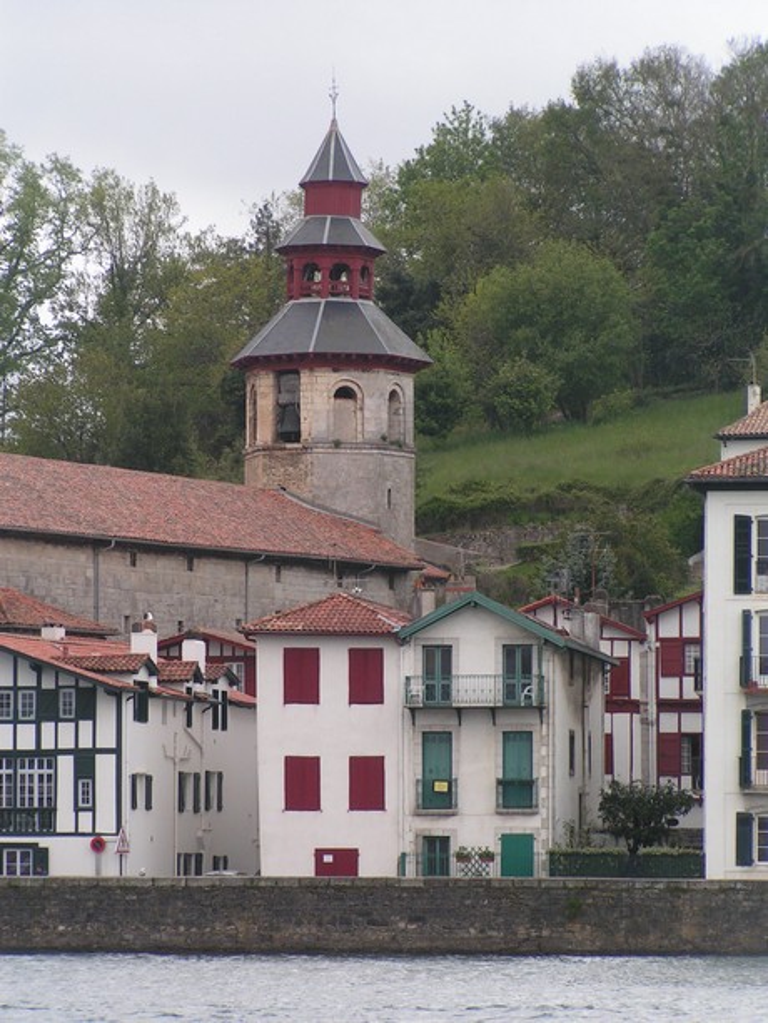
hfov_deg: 8.3
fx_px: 5323
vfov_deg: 11.0
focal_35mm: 180
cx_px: 384
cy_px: 512
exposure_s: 1/250
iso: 50
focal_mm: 27.5
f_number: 5
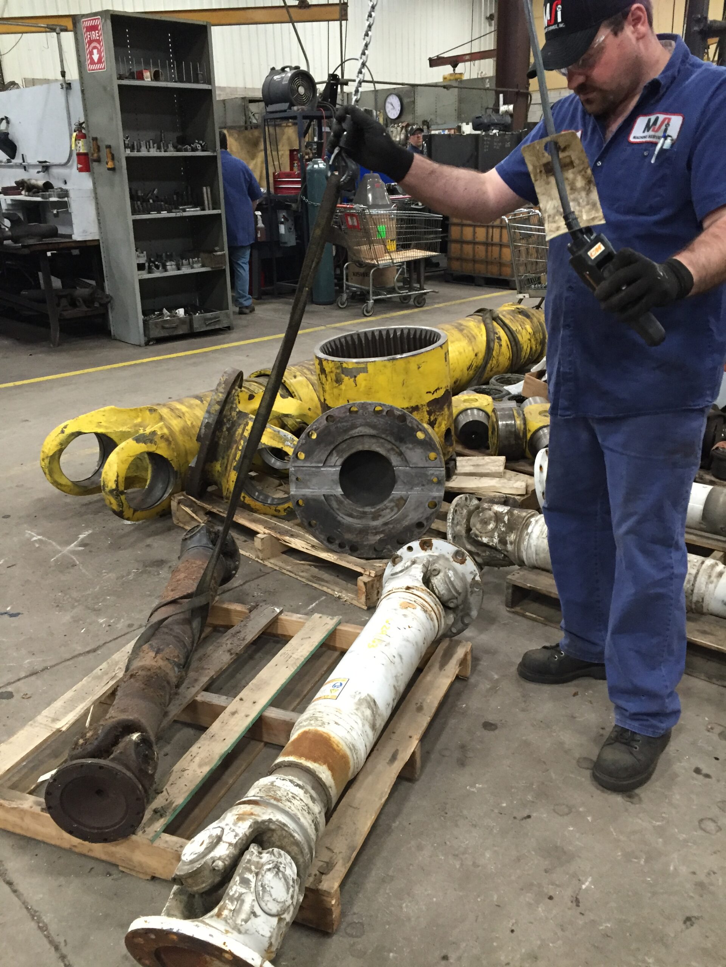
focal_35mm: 29
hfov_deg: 48.2
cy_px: 484
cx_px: 363
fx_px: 811
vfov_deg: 61.7
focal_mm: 4.15
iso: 200
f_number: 2.2
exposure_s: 1/30
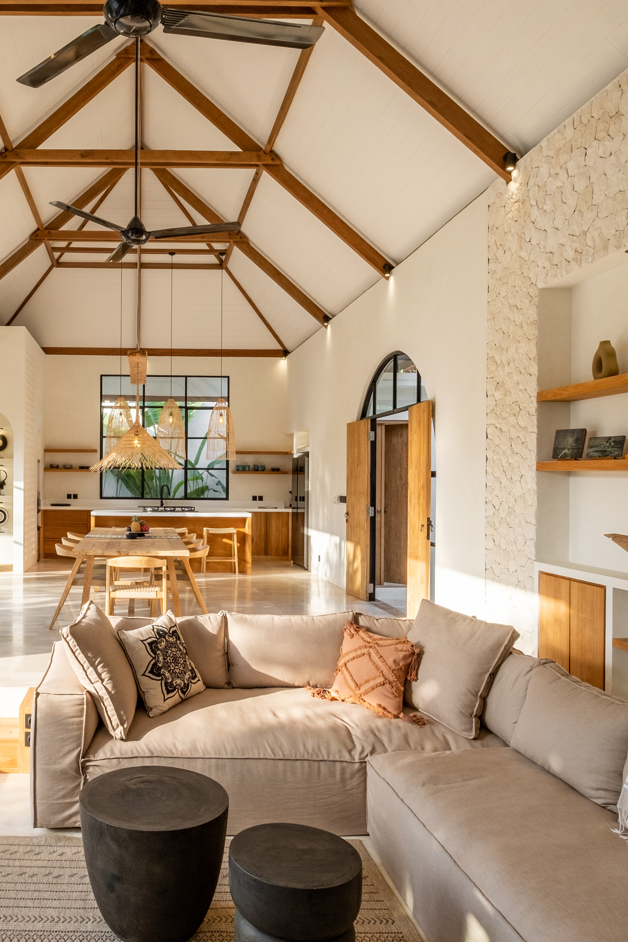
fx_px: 680
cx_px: 157
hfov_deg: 47.7
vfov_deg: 69.4
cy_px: 475
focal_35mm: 26
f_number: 8
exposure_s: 1/40
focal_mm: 10
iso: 320
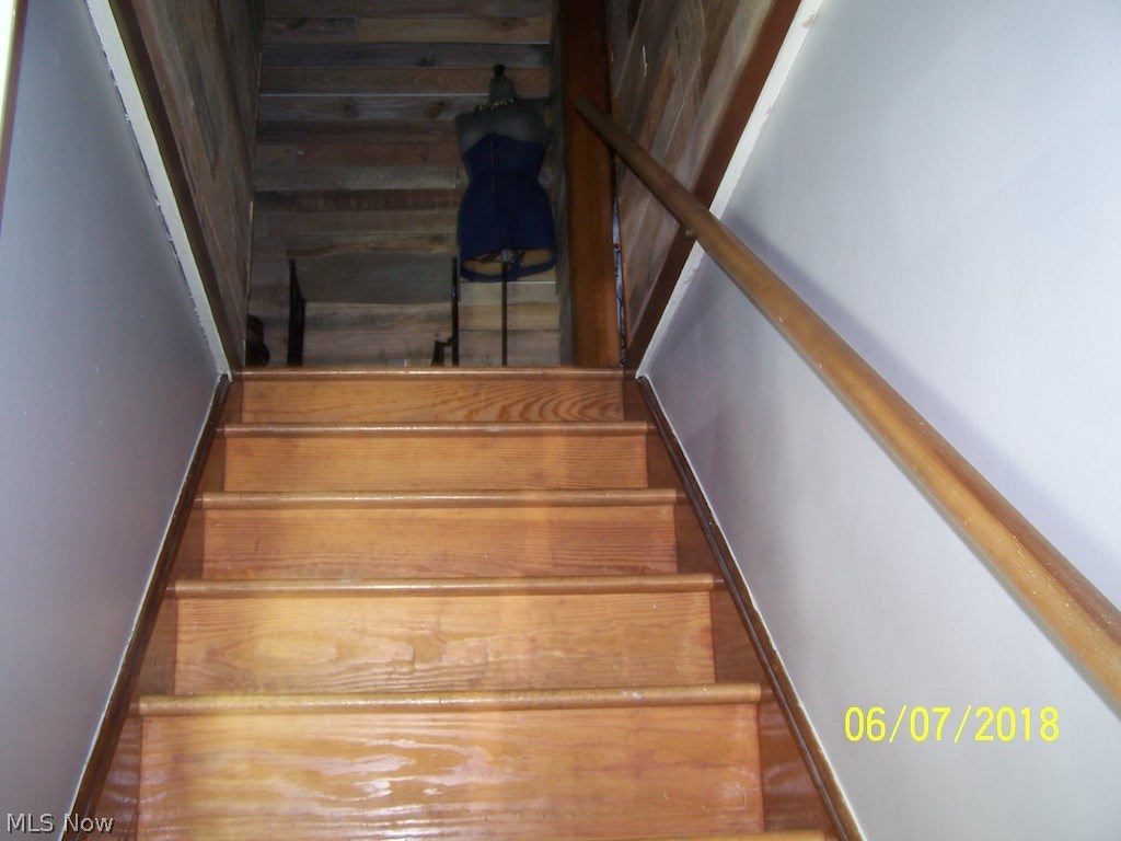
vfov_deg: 37.7
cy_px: 420
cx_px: 560
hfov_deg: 49.0
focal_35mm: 38
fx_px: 1231
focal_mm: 6.3
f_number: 2.8
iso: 80
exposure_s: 1/2
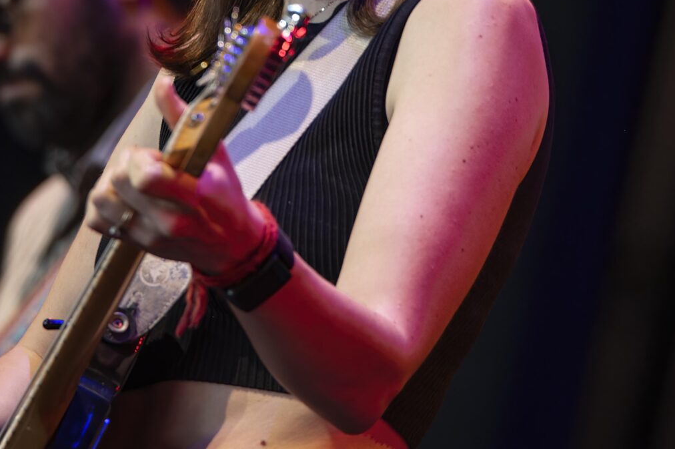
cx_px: 229
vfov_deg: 1.1
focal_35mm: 1265
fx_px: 23699
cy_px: 14
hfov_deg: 1.6
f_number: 6.3
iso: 900
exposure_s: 1/160
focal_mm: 500
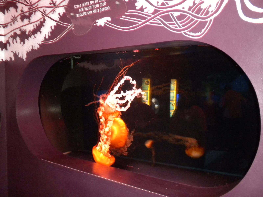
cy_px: 98
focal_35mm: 37
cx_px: 132
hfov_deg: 50.1
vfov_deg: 38.7
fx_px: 281
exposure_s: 1/4
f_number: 3.5
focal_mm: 6.6
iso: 400
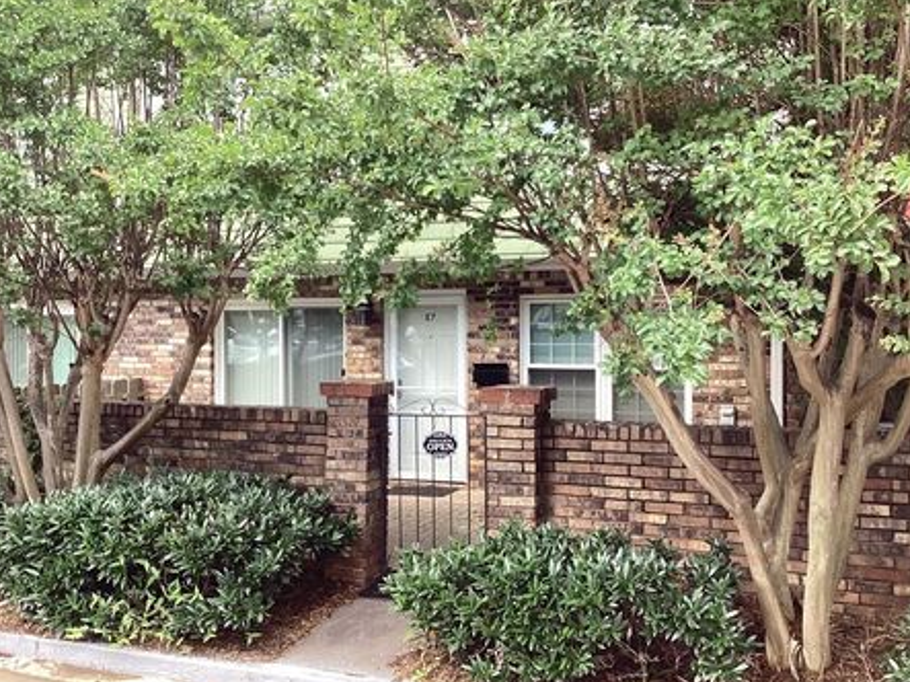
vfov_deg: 40.7
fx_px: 920
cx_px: 491
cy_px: 332
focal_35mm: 35
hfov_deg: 52.6
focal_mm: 3.3
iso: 50
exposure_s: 1/60
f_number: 2.4
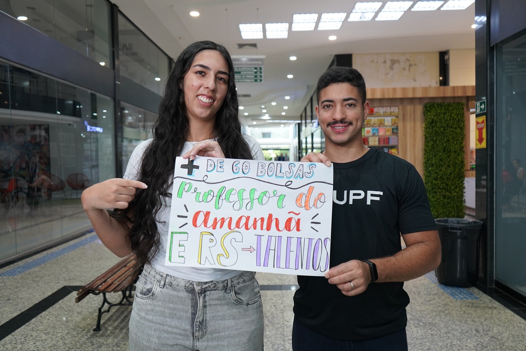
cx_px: 263
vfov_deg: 45.0
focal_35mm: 29
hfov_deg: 63.7
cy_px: 176
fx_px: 424
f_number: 4
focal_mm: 29
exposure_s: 1/160
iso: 2000
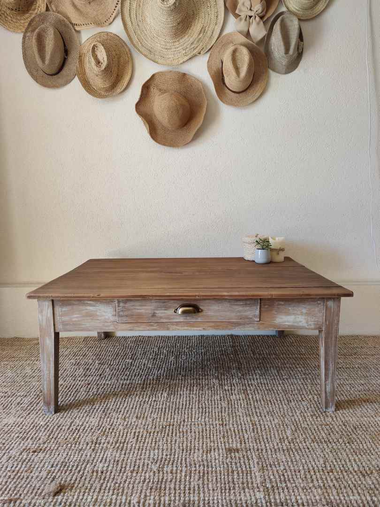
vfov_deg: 71.6
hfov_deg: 56.8
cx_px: 190
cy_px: 254
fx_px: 351
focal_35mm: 24
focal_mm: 6.72
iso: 207
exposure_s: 1/100
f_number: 1.69
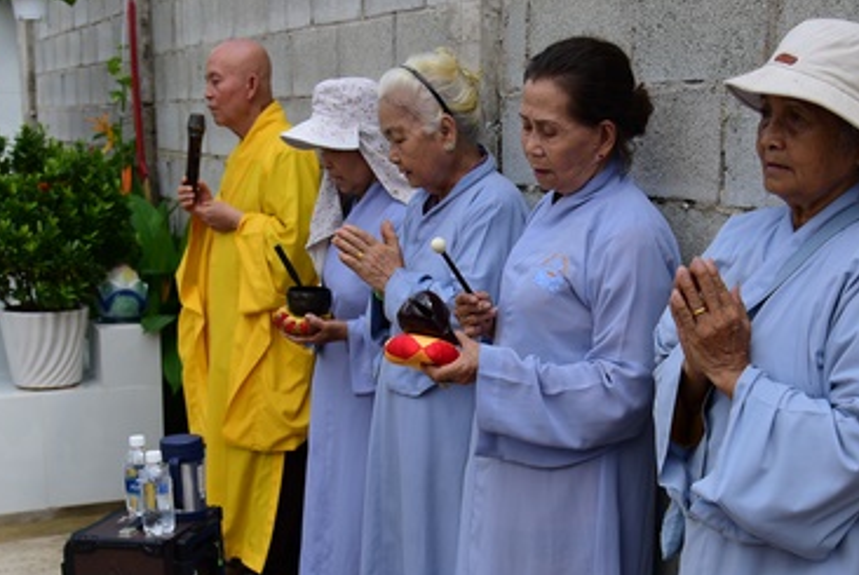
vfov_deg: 24.6
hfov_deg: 36.0
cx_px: 542
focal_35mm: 55
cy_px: 383
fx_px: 1314
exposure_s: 1/2000
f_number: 4
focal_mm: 31
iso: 320
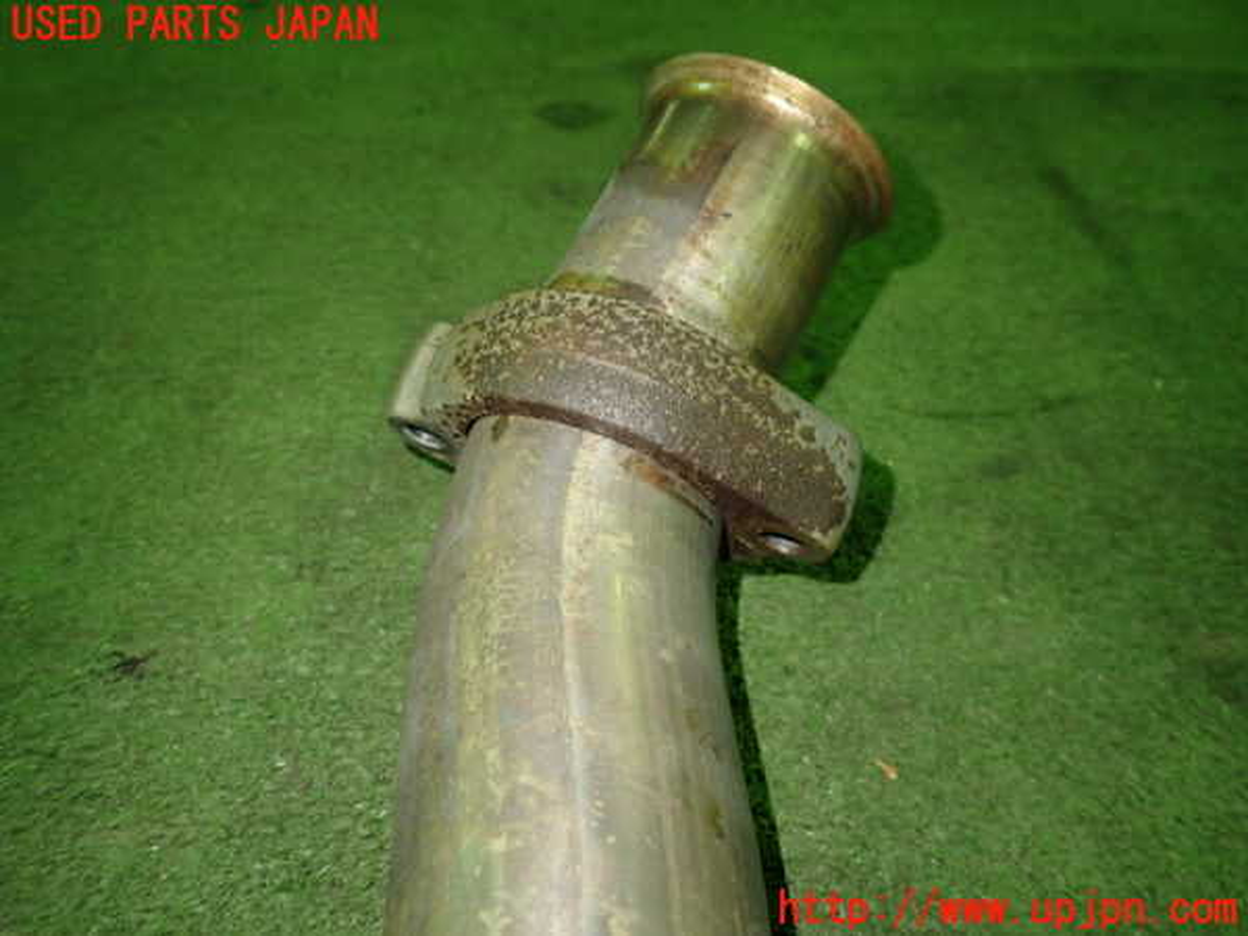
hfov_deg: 69.4
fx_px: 901
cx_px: 624
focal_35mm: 25
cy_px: 468
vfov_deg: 54.9
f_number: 2
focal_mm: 4.5
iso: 400
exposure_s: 1/30
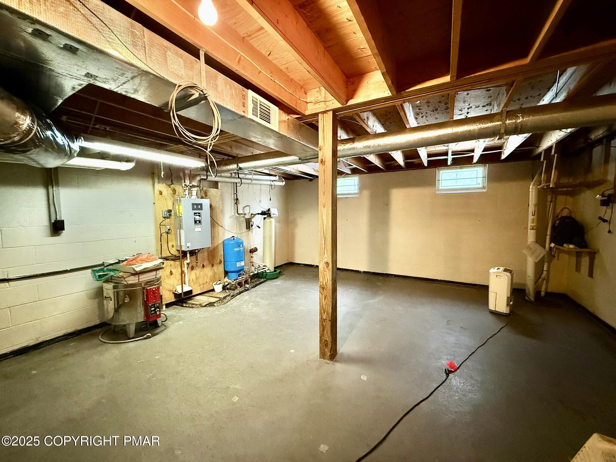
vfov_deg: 85.7
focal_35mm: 14
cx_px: 308
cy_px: 231
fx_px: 249
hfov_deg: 102.1
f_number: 2.2
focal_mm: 2.22
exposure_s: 1/40
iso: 1000
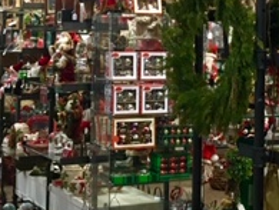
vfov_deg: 15.4
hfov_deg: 20.3
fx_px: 767
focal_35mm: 95
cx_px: 235
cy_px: 19
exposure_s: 1/30
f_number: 2.2
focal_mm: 4.15
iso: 100
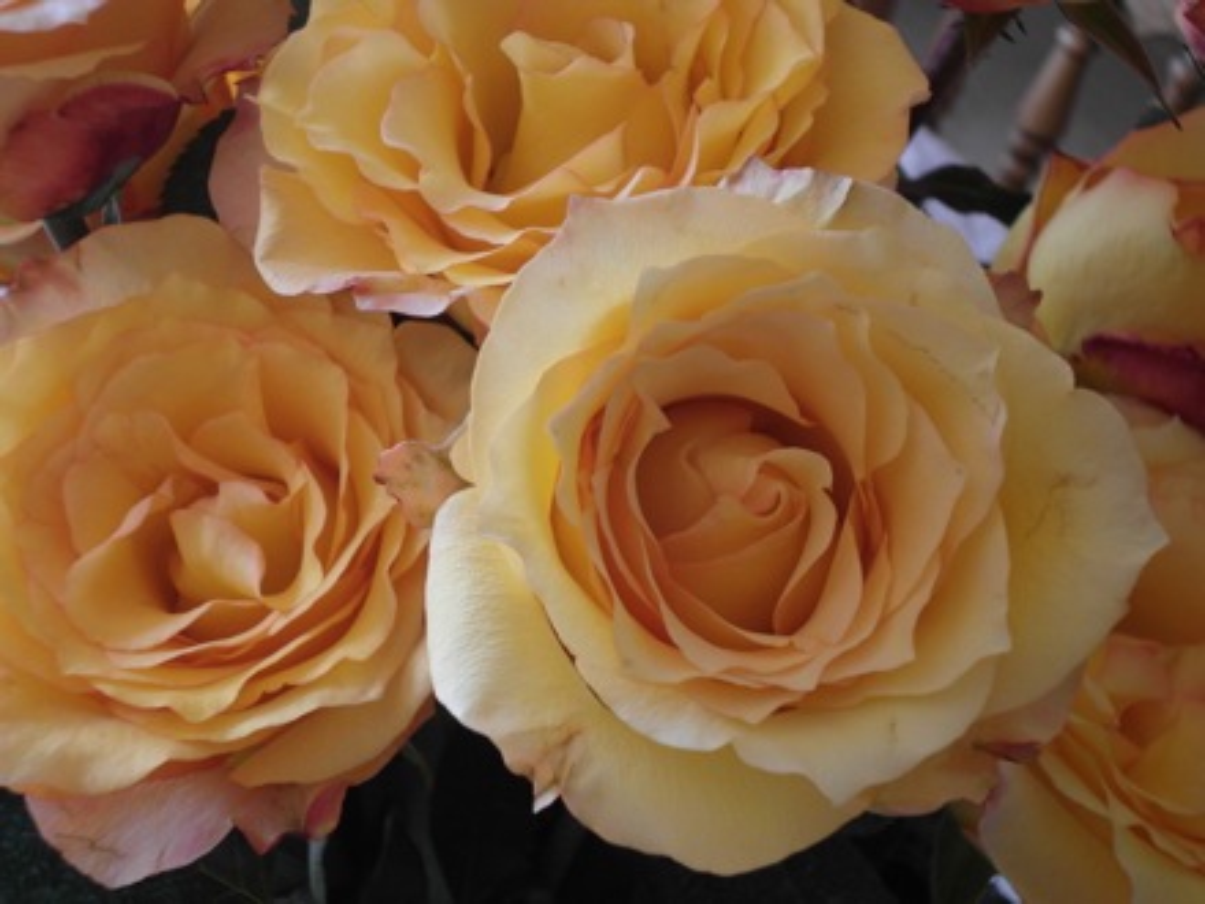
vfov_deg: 29.1
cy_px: 452
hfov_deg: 38.2
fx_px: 1741
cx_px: 602
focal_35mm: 50
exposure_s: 1/45
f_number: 4.4
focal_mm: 9.1
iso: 160
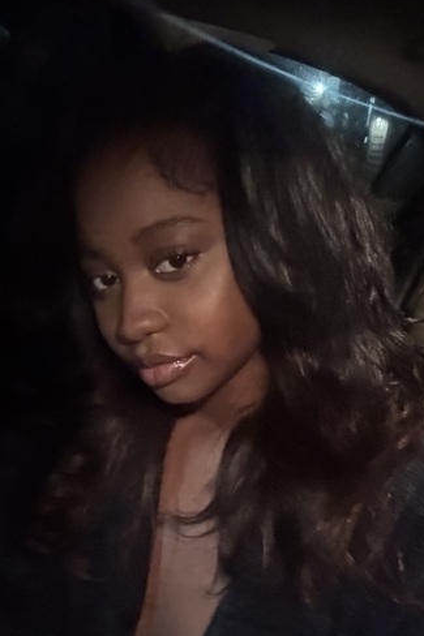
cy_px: 318
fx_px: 566
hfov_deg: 41.1
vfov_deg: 58.7
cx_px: 213
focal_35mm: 32
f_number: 1.9
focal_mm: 2.69
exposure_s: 1/15
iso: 2000
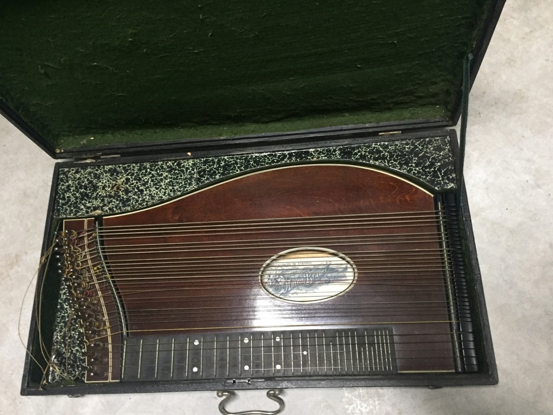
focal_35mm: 29
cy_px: 208
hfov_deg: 61.7
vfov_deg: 48.2
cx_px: 276
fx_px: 463
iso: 250
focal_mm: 4.15
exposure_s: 1/20
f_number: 2.2
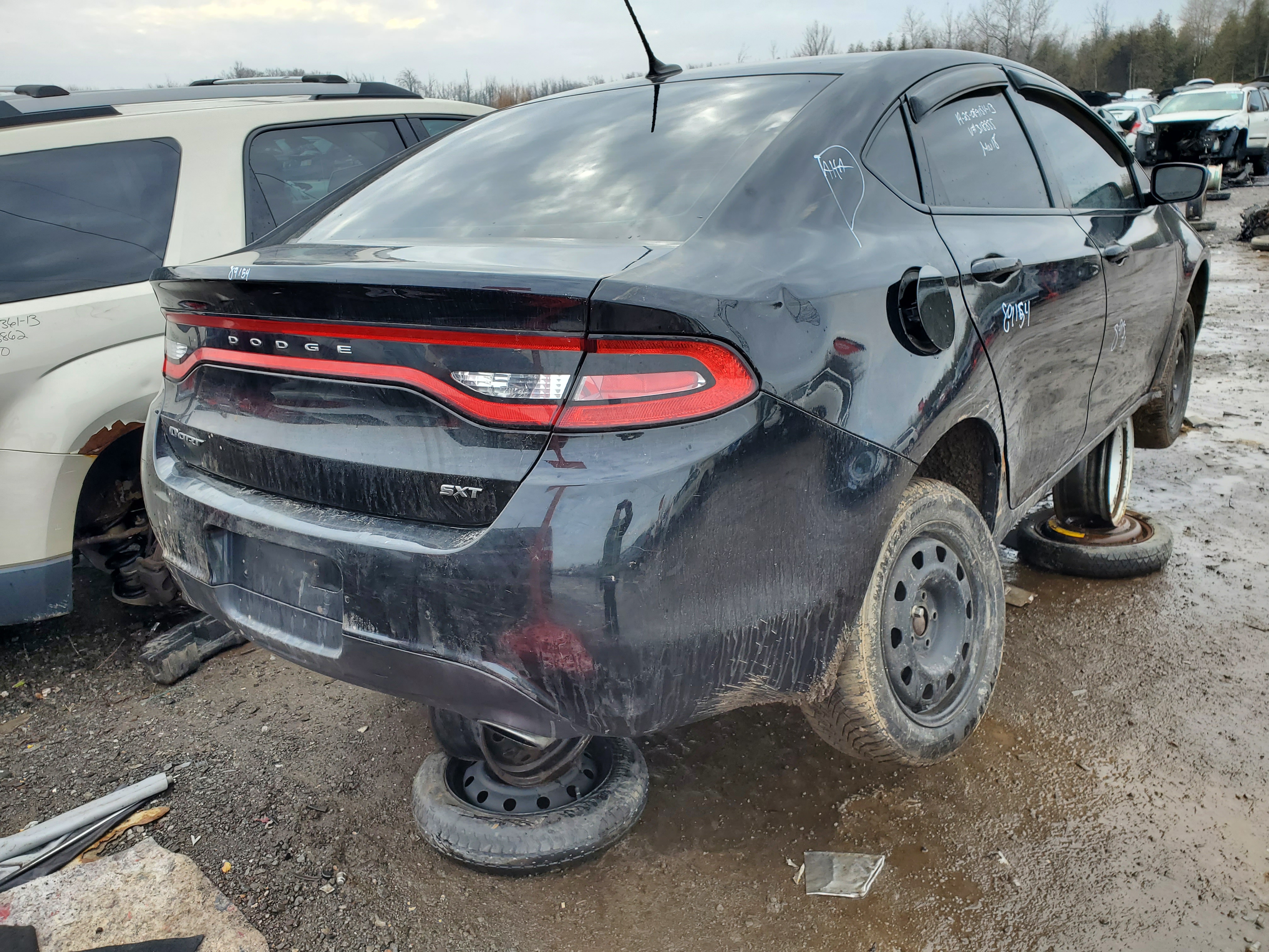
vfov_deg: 53.1
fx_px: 953
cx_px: 634
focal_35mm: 26
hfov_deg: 67.3
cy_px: 476
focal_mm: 4.3
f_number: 2.4
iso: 50
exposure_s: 1/309
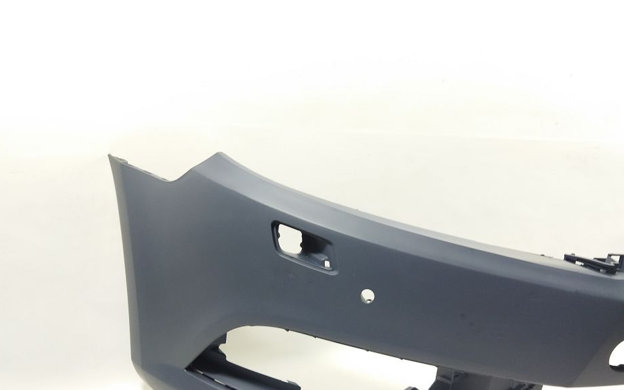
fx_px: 629
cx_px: 363
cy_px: 289
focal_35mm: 37
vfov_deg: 33.8
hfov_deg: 52.5
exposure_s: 1/50
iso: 102
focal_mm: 4.71
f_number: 1.79
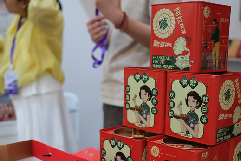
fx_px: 388
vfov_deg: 23.1
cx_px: 127
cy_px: 129
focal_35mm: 58
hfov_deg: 34.5
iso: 125
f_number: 2.2
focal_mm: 23
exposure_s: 1/80
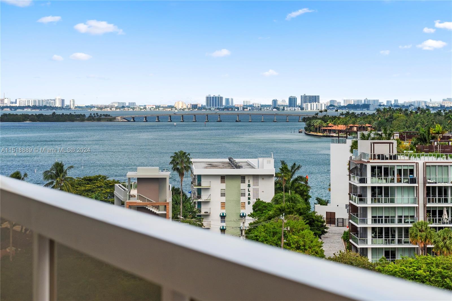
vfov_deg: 13.0
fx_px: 1318
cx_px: 226
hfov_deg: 19.5
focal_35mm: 105
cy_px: 150
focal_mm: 70
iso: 100
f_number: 7.1
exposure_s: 1/400
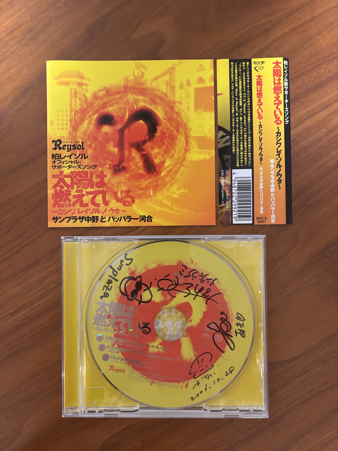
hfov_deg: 53.1
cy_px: 226
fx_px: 338
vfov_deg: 67.3
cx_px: 169
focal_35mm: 26
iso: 500
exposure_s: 1/59
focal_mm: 5.96
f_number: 1.6
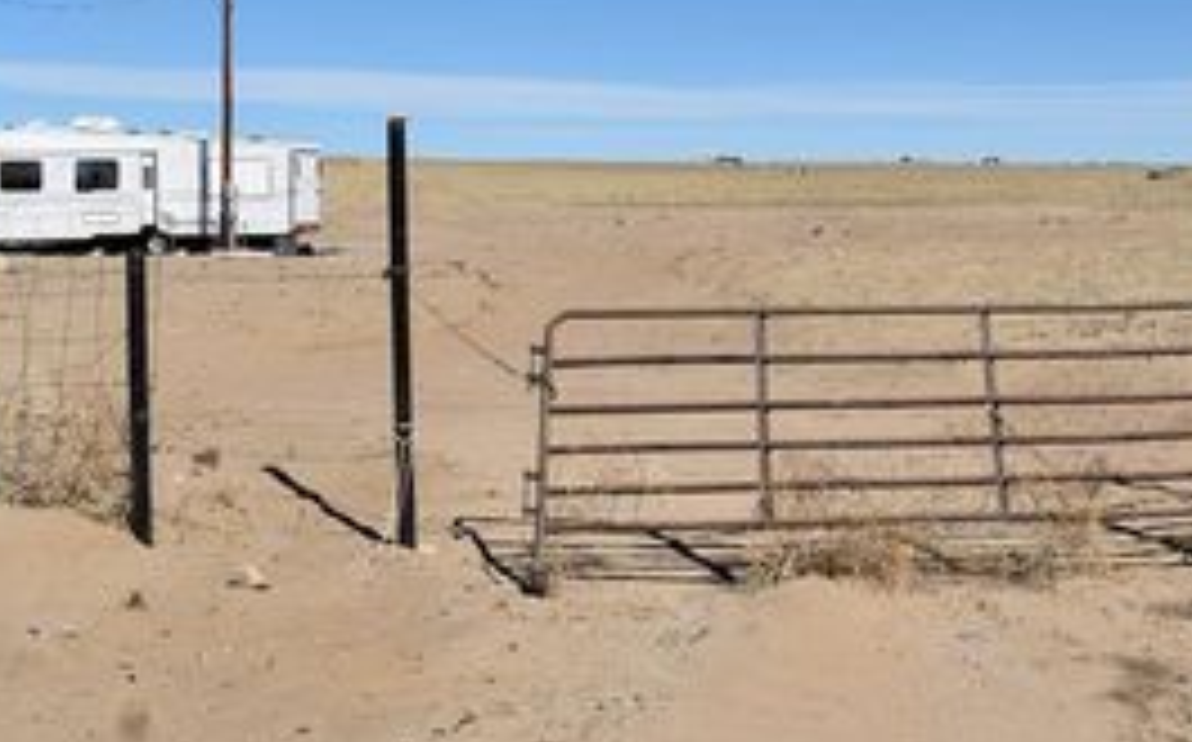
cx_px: 1008
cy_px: 142
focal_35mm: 52
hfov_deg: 37.1
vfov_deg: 24.4
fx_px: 1687
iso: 100
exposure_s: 1/400
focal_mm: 18
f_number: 10
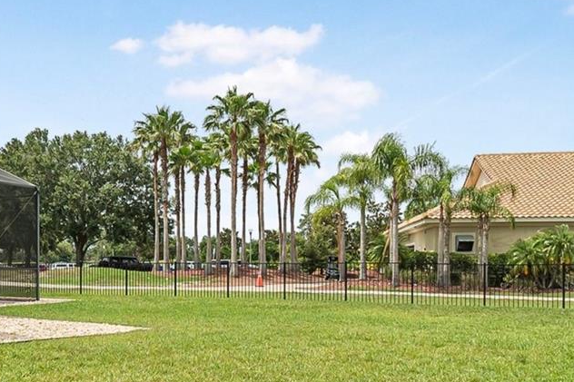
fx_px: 606
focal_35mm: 38
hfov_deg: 49.5
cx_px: 175
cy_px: 290
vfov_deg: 34.2
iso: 100
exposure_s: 1/400
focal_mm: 10
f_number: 7.1
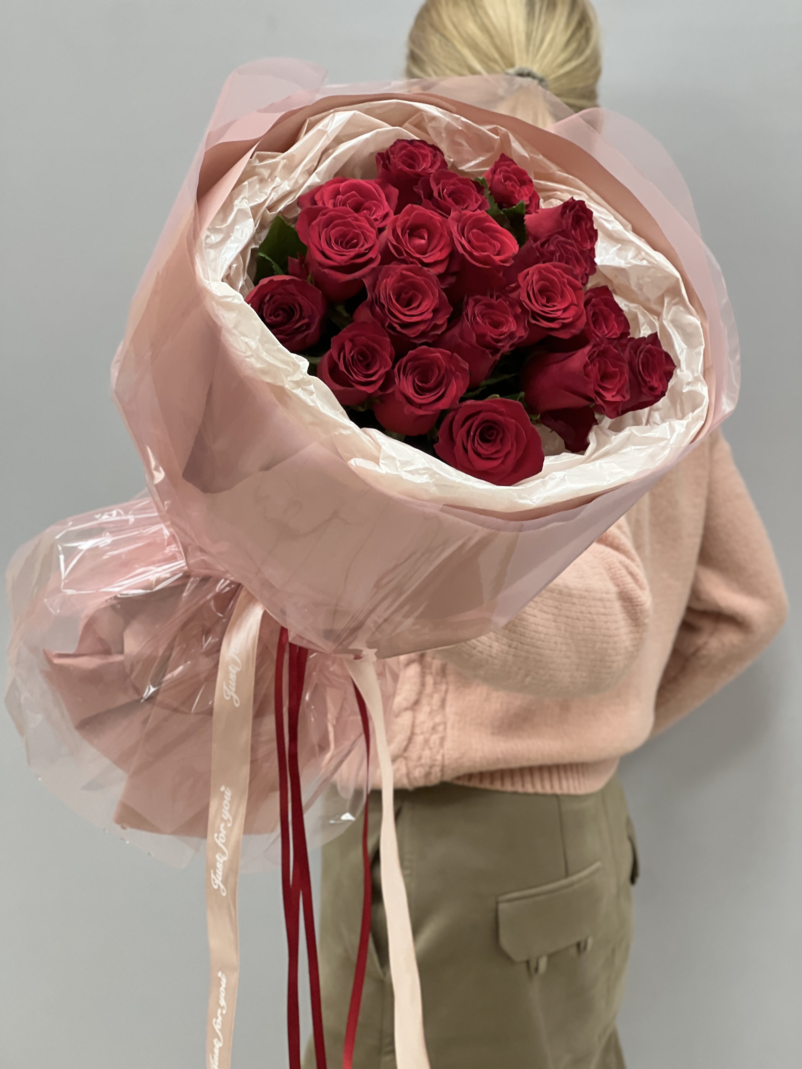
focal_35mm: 77
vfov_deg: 25.3
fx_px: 2379
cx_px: 401
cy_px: 534
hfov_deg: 19.1
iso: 160
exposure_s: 1/33
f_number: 2.8
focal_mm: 9
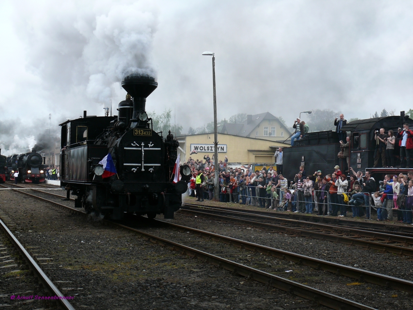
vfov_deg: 25.7
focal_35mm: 57
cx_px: 206
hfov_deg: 33.8
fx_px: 680
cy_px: 155
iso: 100
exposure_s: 1/320
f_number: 4.5
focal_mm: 12
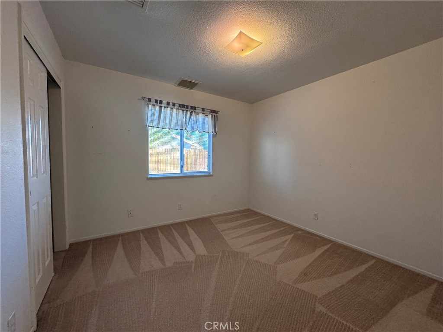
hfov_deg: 102.1
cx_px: 222
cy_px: 166
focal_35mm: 14
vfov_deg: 85.7
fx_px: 179
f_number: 2.2
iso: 250
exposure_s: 1/120
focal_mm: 2.22
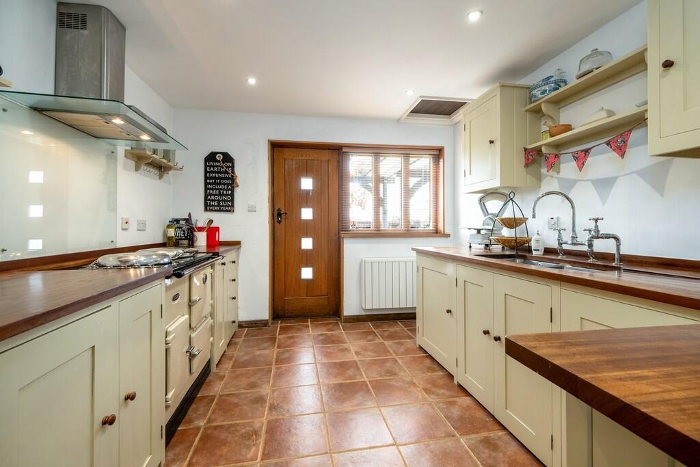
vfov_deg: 77.3
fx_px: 292
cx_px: 350
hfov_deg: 100.4
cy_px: 234
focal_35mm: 15
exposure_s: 1/8
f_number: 7.1
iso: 160
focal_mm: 10.3
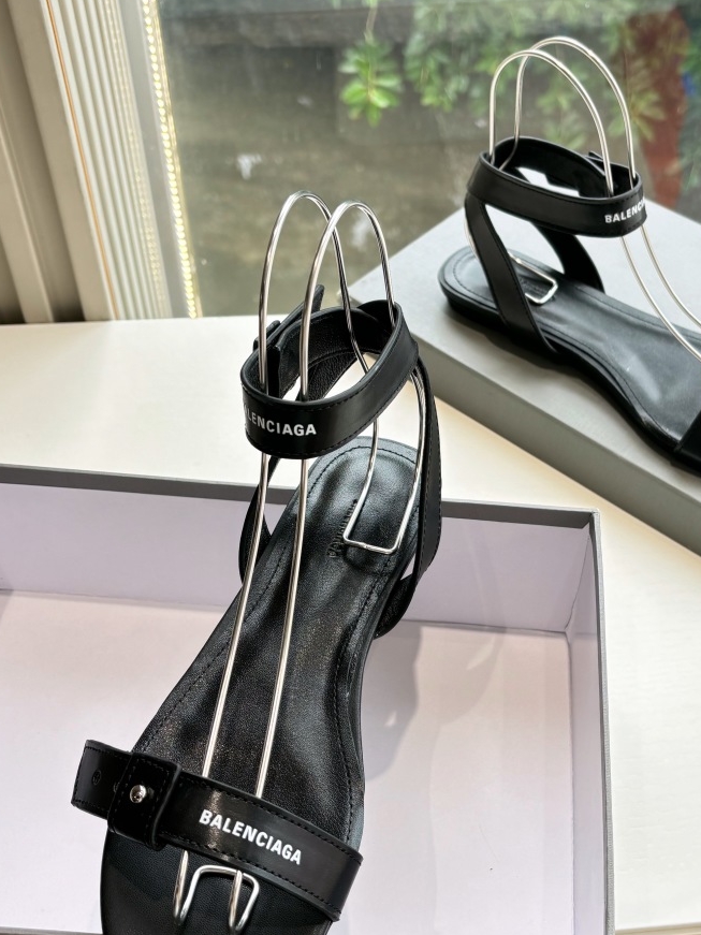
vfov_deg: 43.9
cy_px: 483
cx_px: 430
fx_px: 1161
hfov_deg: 33.5
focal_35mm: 43
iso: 50
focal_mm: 5.96
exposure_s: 1/231
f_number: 1.6
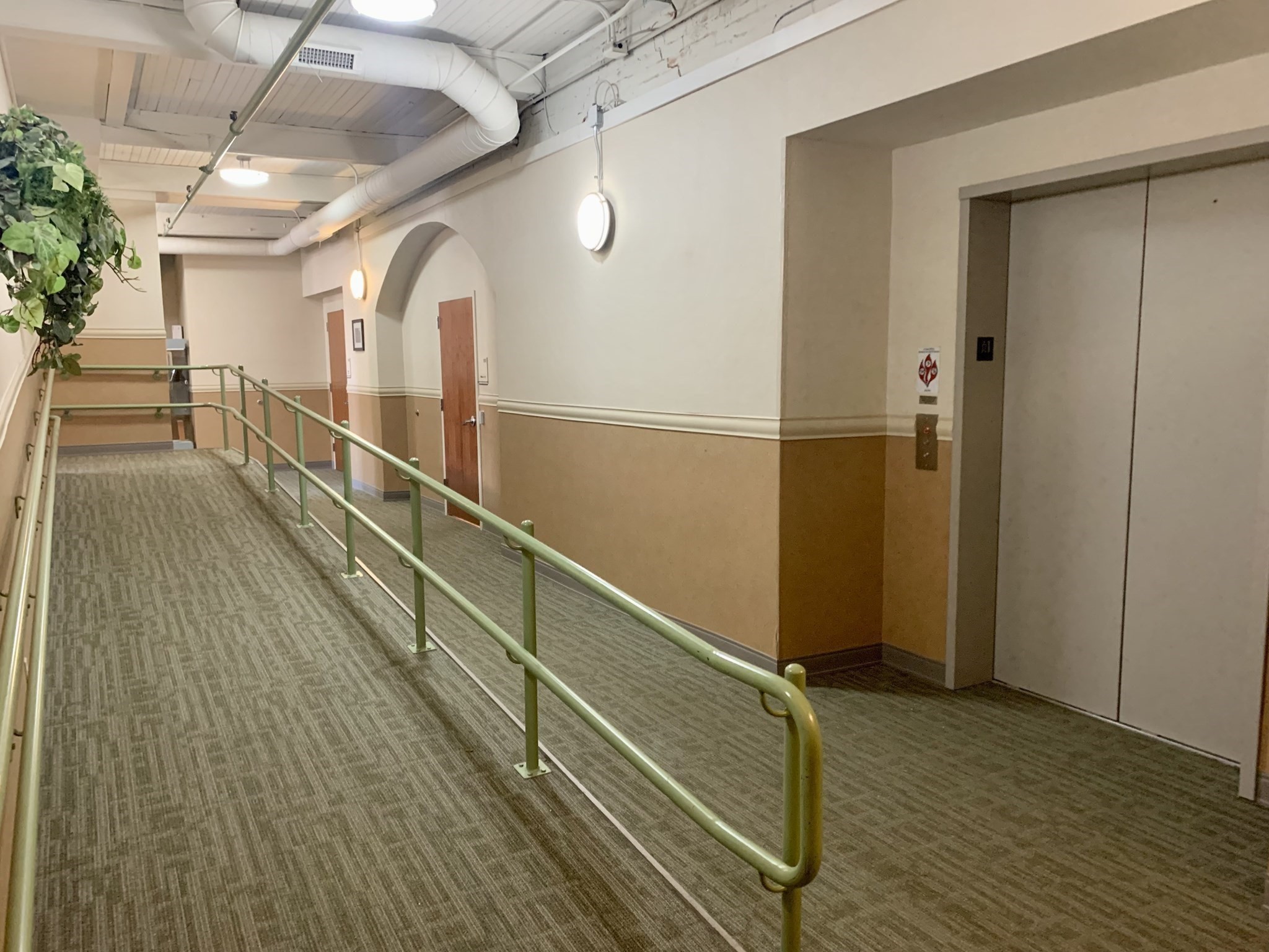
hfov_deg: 67.3
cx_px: 634
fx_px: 953
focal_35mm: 26
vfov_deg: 53.1
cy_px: 476
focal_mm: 4.25
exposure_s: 1/40
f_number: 1.8
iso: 400
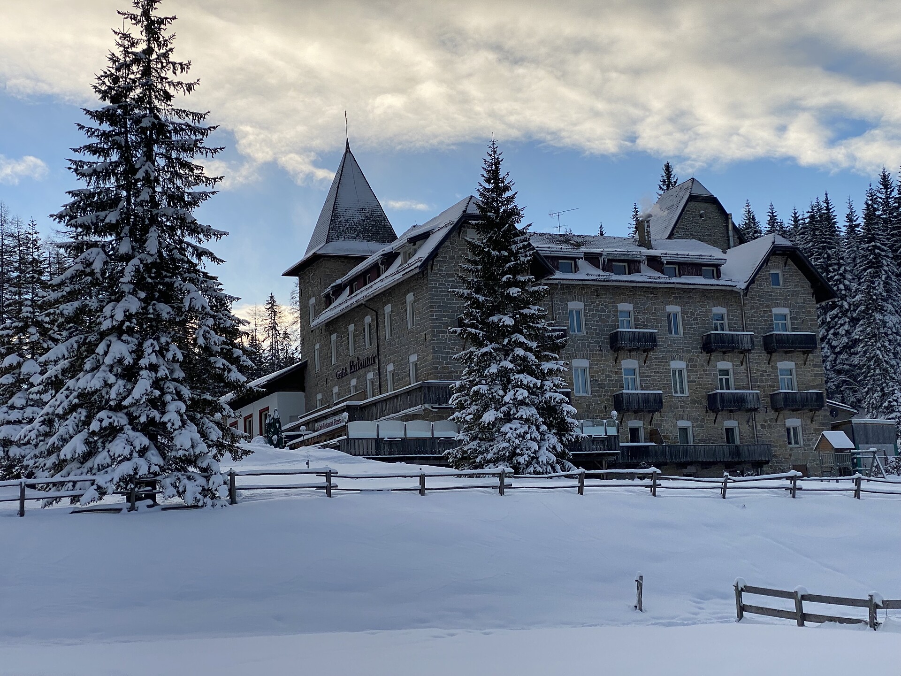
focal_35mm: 52
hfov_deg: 36.8
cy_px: 338
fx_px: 1353
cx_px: 450
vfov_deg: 28.0
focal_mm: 6
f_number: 2
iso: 20
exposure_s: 1/1712
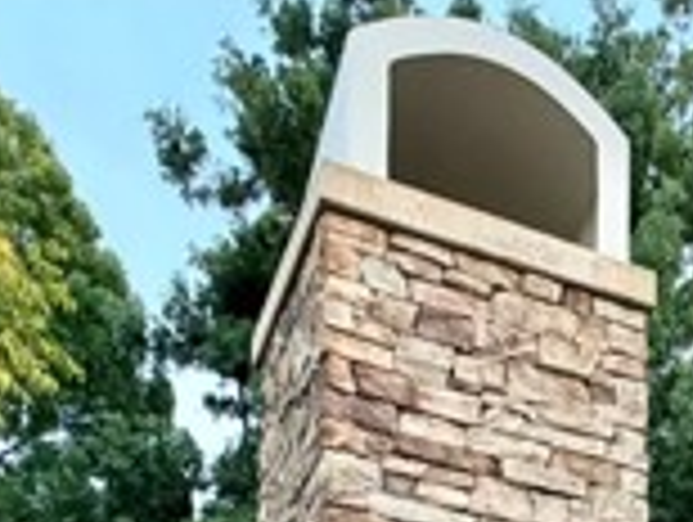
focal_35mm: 58
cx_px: 648
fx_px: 1163
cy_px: 1026
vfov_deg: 18.0
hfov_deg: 31.3
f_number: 2.2
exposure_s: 1/121
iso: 250
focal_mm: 2.22
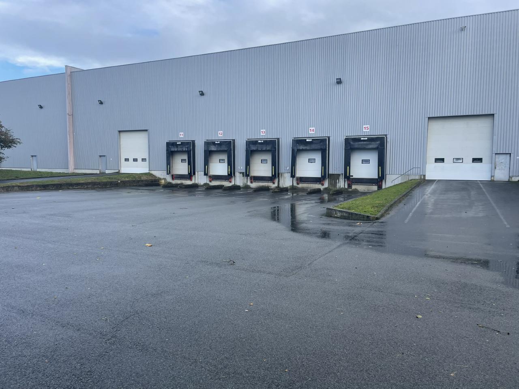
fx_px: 390
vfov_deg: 53.1
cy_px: 194
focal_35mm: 26
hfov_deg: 67.3
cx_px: 260
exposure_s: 1/647
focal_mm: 4.2
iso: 32
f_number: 1.6
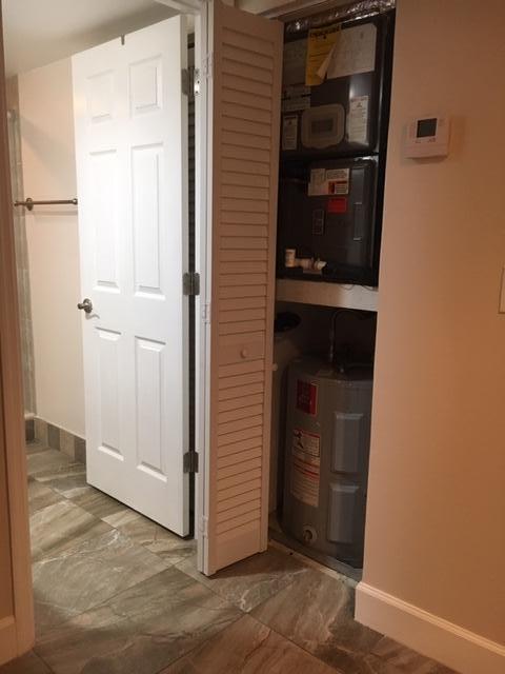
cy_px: 337
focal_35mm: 29
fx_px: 564
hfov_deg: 48.2
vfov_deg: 61.7
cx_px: 252
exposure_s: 1/30
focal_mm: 4.15
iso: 125
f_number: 2.2
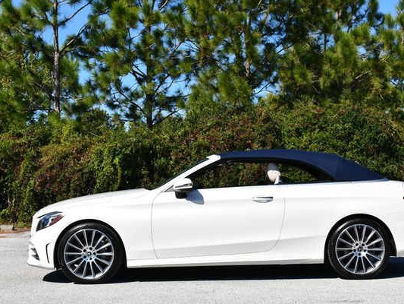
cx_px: 240
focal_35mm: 67
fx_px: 782
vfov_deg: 21.9
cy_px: 147
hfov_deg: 28.9
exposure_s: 1/320
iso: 100
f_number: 9
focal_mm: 29
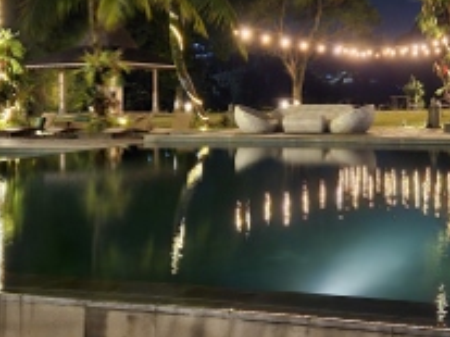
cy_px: 103
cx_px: 325
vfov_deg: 26.3
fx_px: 715
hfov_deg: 34.4
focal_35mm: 55
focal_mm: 5.4
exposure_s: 1/17
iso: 1600
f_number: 1.8
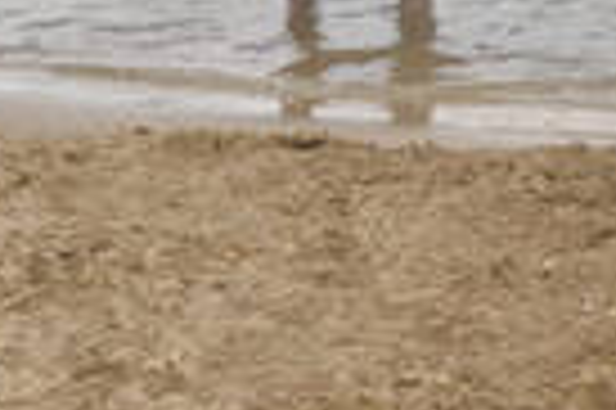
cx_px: 1299
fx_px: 3845
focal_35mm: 225
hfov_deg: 8.6
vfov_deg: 5.9
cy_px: -484
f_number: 5.6
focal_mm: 48
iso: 400
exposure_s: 1/1600
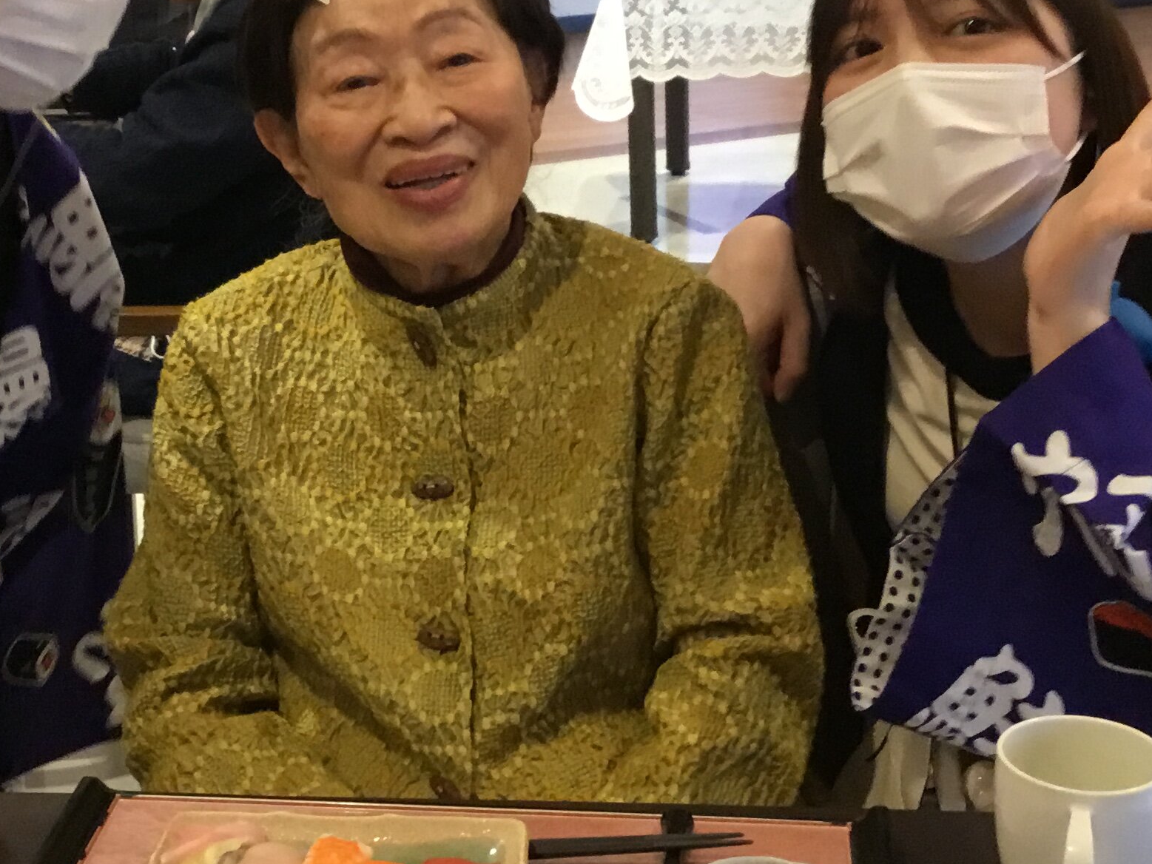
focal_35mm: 65
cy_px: 344
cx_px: 432
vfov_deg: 22.6
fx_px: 2163
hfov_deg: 29.7
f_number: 2.4
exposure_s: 1/30
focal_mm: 3.3
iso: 160
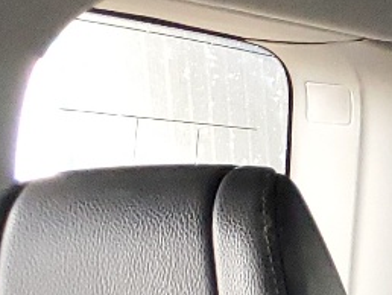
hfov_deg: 10.2
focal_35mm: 161
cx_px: 1015
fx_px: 1825
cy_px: 779
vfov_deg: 8.3
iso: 365
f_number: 1.5
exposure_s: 1/60.2
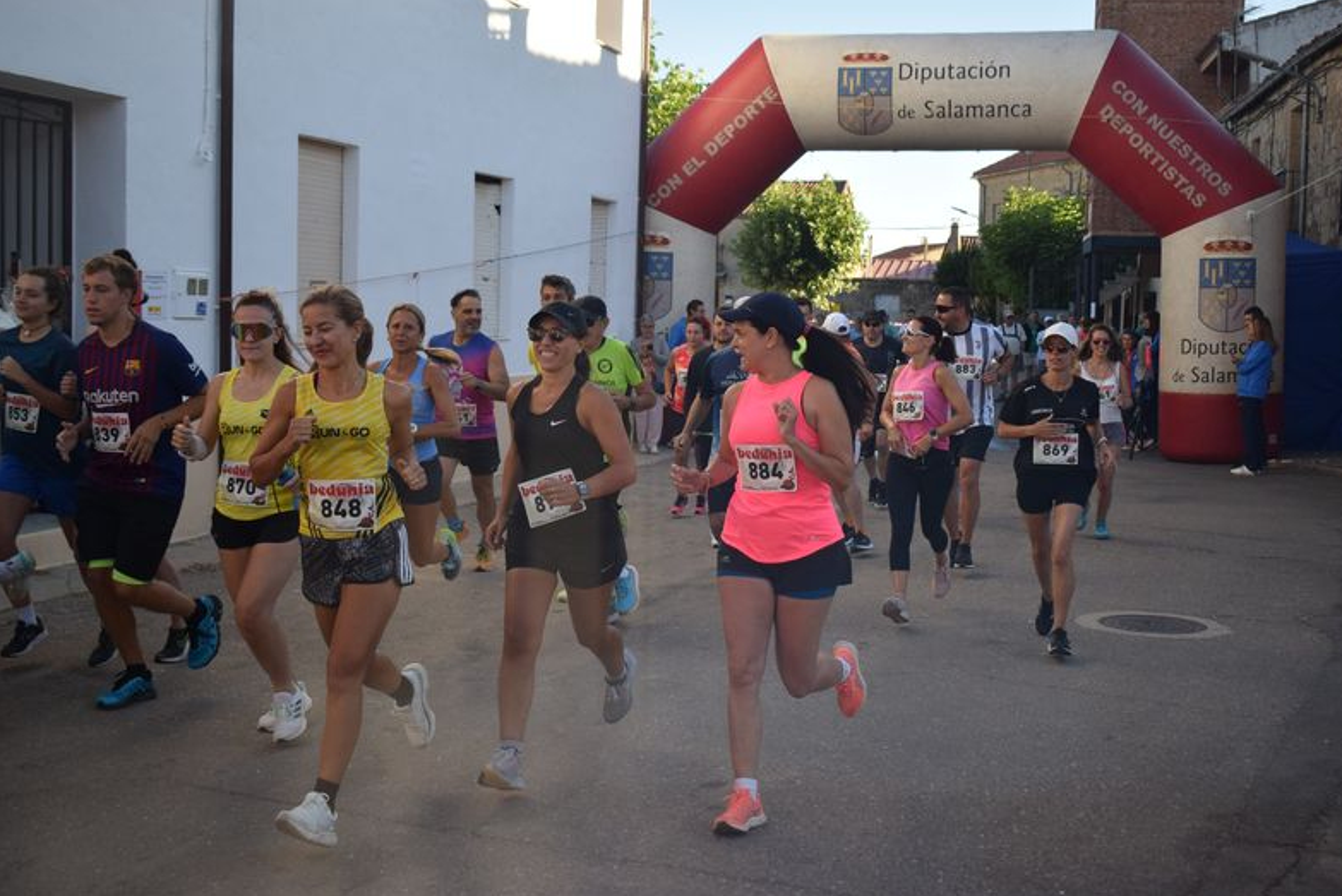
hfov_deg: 42.7
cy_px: 443
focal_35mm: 46
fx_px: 1716
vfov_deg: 29.3
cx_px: 682
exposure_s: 1/1000
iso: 450
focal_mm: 30
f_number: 4.2
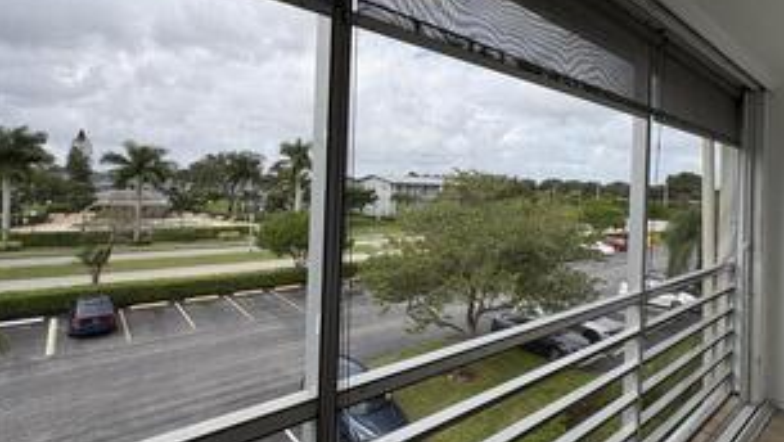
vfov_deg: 55.7
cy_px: 185
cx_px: 422
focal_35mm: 20
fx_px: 416
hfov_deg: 86.4
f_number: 2.2
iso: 50
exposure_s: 1/1536
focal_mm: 2.22
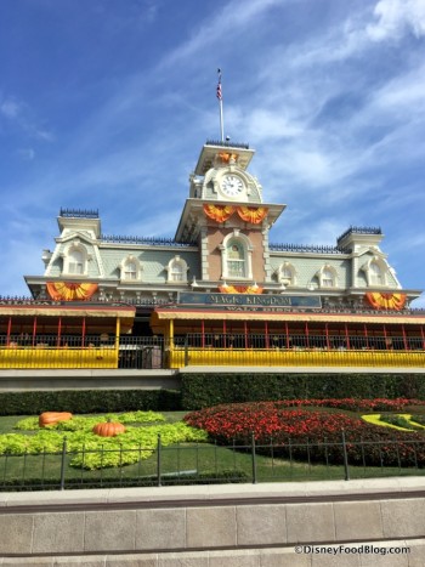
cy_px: 284
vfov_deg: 61.7
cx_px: 212
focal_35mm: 29
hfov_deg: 48.2
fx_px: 475
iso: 25
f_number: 2.2
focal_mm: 4.15
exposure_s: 1/1399
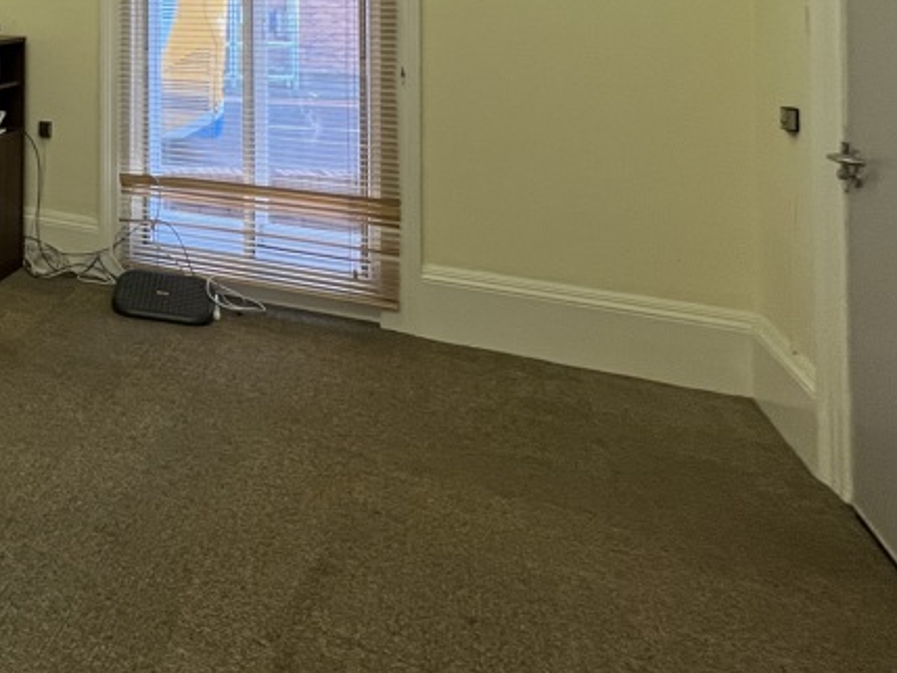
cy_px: -42
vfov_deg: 38.7
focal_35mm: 31
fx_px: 804
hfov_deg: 46.7
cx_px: -36
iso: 160
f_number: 1.8
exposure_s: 1/100
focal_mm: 1.57
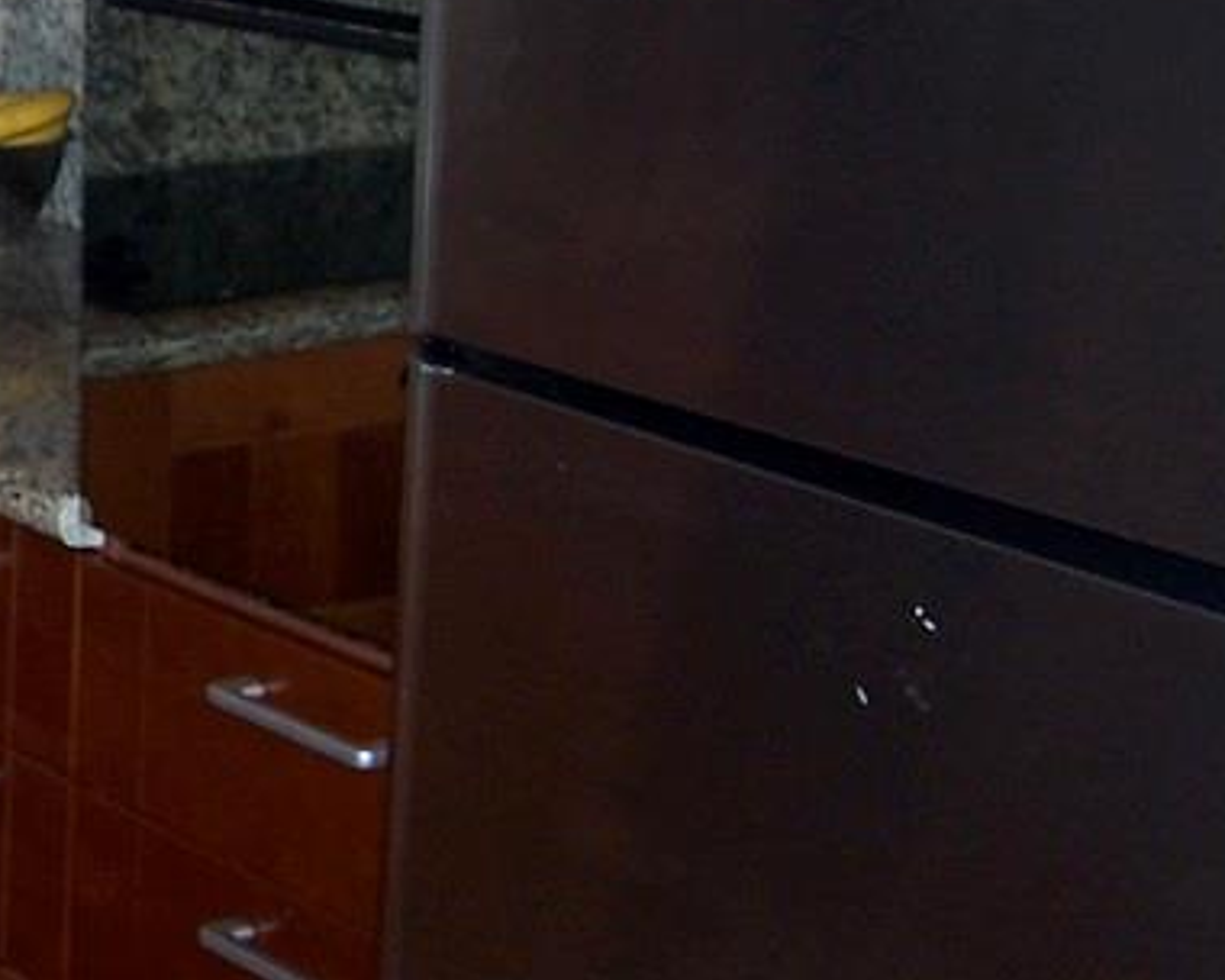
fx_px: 3626
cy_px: 210
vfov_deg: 15.3
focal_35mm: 100
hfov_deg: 17.9
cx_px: -397
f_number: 2.8
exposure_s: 1/60
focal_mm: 6.3
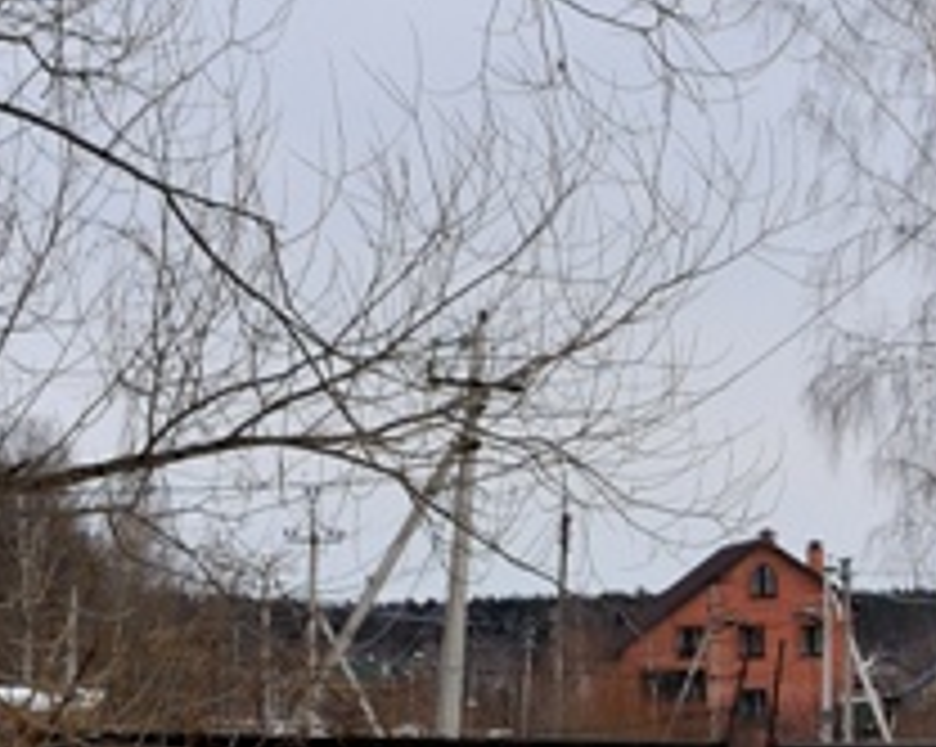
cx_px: 1346
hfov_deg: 12.6
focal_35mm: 146
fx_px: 4041
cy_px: 731
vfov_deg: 10.5
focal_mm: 24
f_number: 7.1
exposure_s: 1/640
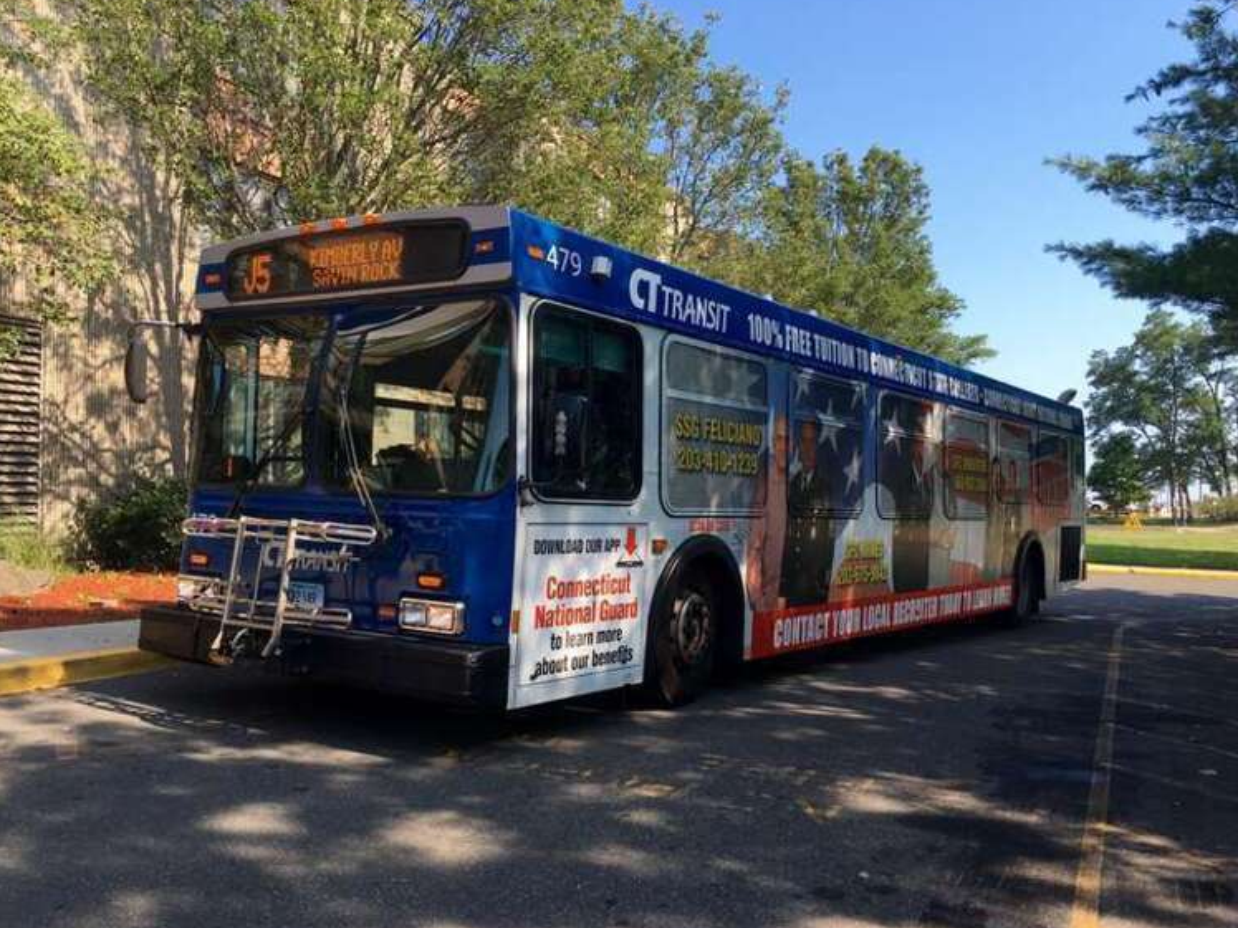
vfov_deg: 45.4
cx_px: 631
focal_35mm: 31
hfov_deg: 58.3
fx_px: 1109
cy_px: 471
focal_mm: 4.15
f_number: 2.2
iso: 25
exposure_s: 1/523
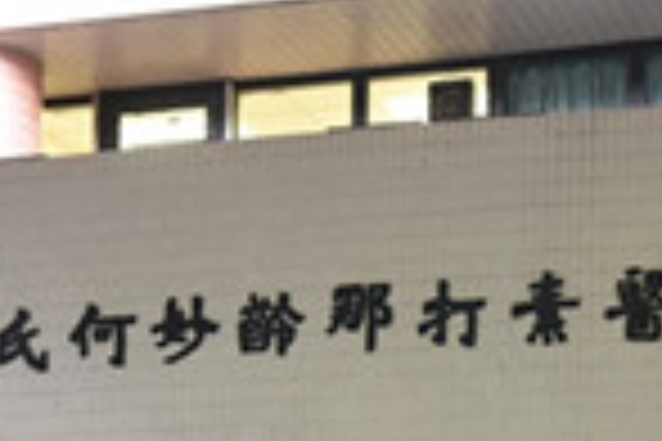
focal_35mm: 110
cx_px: 583
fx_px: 2023
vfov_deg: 11.6
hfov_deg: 18.3
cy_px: 765
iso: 2500
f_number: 4.5
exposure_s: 1/80
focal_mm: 30
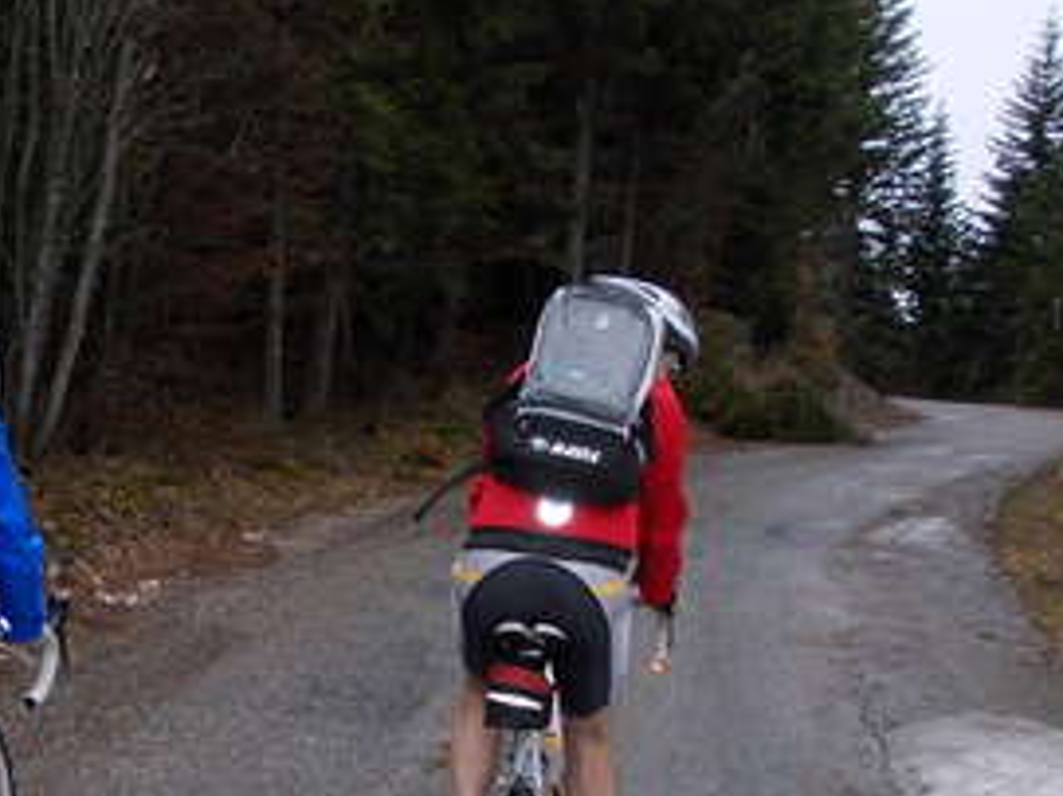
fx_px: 1903
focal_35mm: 62
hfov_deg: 31.1
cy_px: 772
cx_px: 404
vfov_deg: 22.8
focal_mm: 4
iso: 80
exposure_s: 1/400
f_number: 2.7
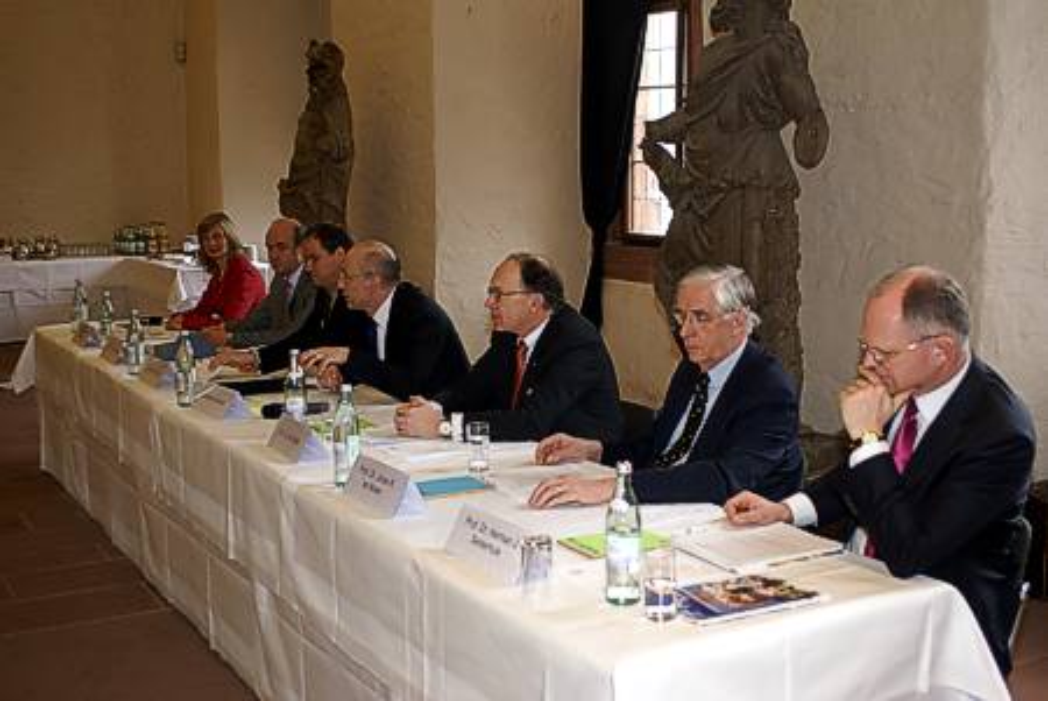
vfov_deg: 32.0
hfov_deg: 46.4
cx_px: 524
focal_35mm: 42
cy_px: 350
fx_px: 1224
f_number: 3.2
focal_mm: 28
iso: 400
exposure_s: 1/60
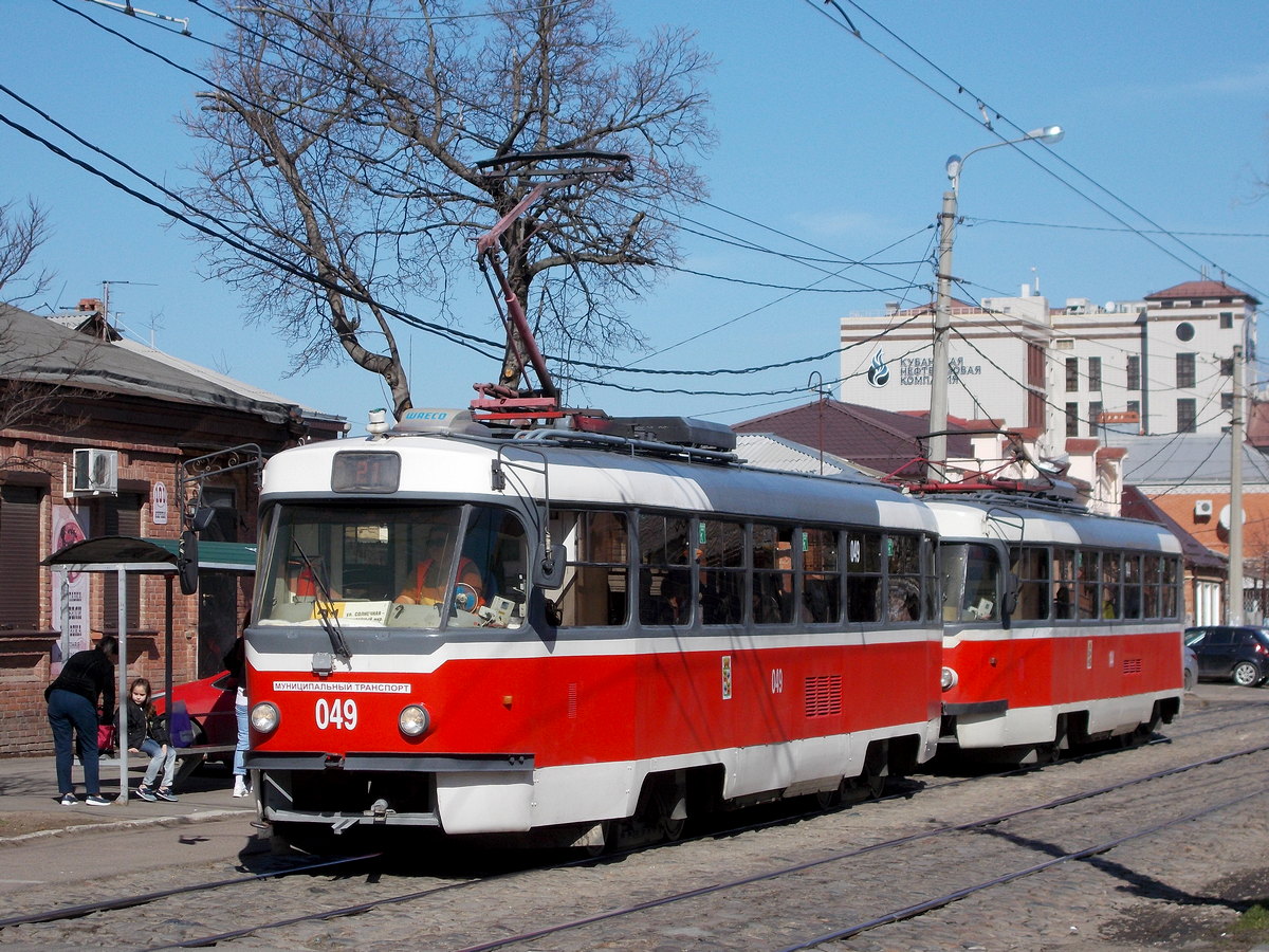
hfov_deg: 22.8
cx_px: 634
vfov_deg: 17.2
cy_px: 476
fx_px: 3153
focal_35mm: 86
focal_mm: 15.4
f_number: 6.3
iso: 80
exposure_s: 1/500
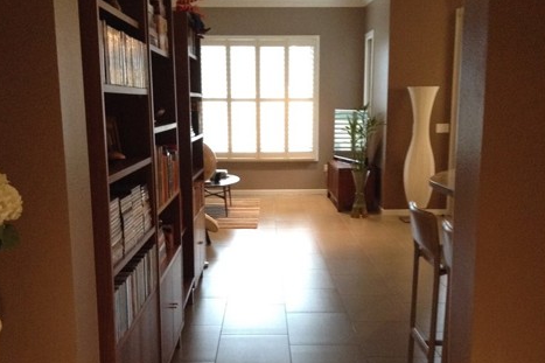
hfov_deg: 41.9
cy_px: 238
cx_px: 273
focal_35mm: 47
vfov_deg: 28.5
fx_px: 711
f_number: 2.4
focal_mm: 3.3
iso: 200
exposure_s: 1/24
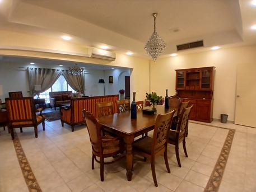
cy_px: 96
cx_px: 128
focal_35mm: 17
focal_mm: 1.4
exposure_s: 1/33.3
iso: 100
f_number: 2.2
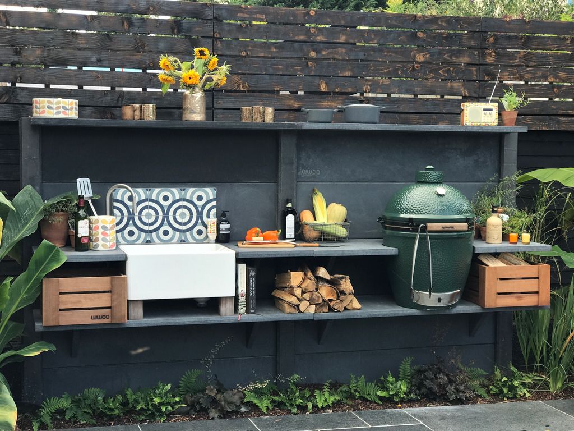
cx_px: 287
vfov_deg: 25.7
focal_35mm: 57
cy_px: 216
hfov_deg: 33.8
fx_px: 945
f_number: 2.8
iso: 20
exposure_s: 1/121
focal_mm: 6.6
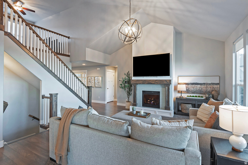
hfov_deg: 93.3
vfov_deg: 70.5
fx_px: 117
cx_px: 124
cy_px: 82
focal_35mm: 17
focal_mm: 17
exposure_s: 1/15
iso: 640
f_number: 7.1
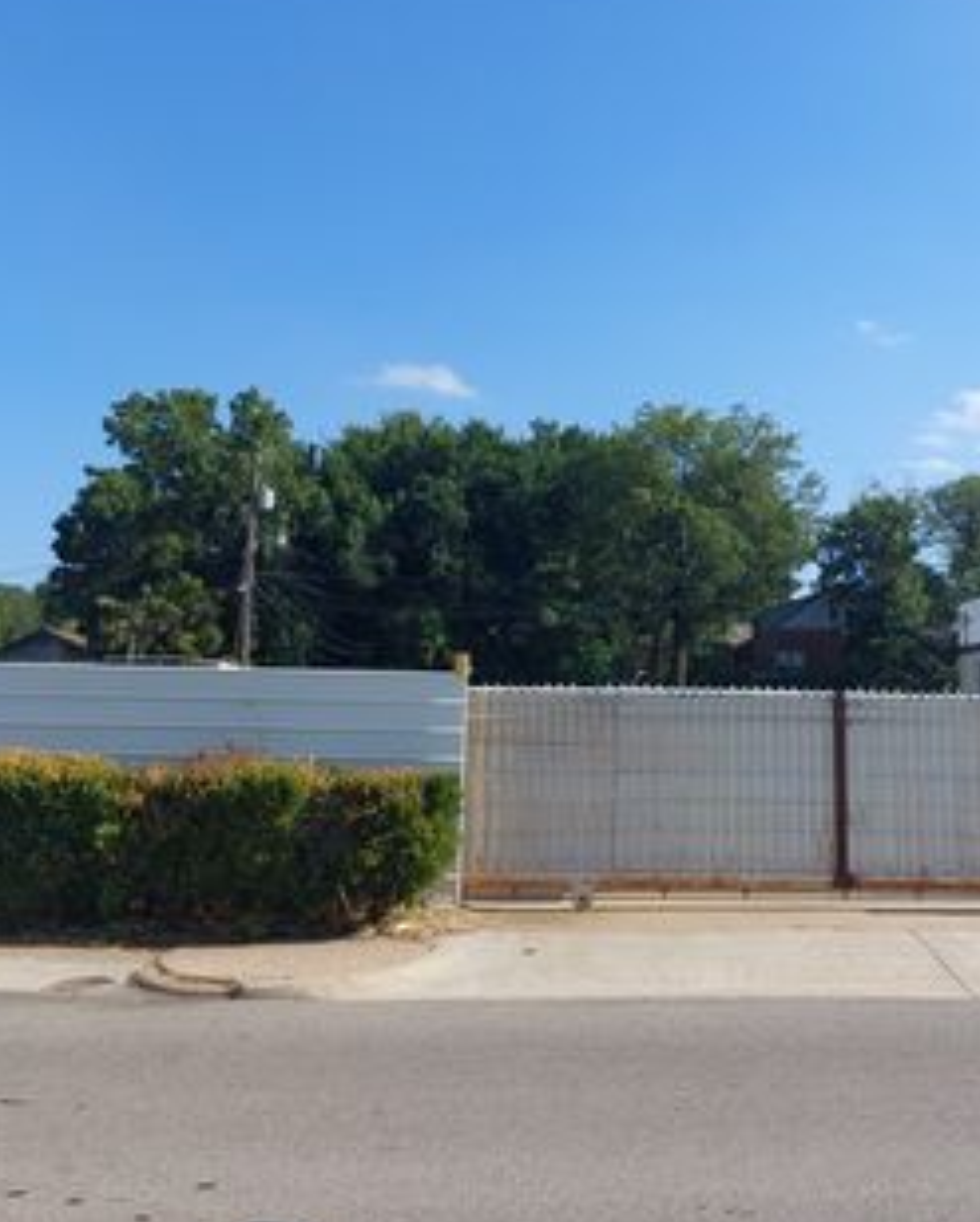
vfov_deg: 47.6
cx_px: 651
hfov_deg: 38.8
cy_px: 494
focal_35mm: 38
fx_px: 1376
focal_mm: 5.23
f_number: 1.8
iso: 25
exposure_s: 1/1052
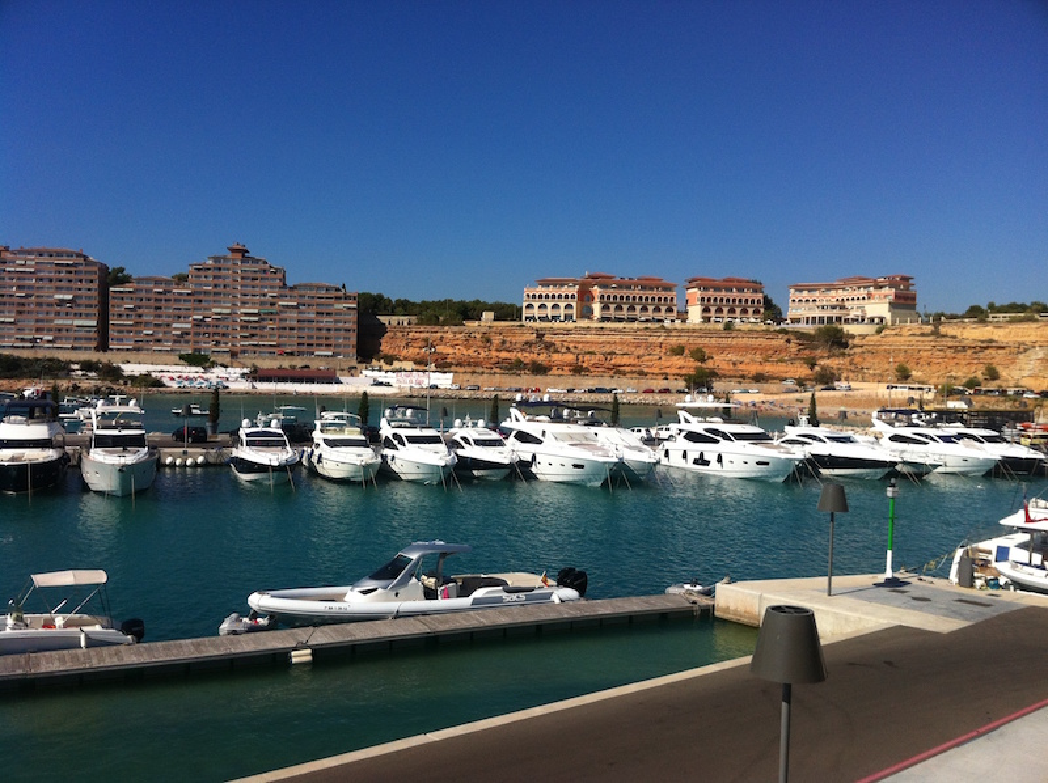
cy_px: 392
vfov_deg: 40.6
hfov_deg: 52.7
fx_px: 1058
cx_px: 524
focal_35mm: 35
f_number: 2.8
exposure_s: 1/2320
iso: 80
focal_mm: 3.85
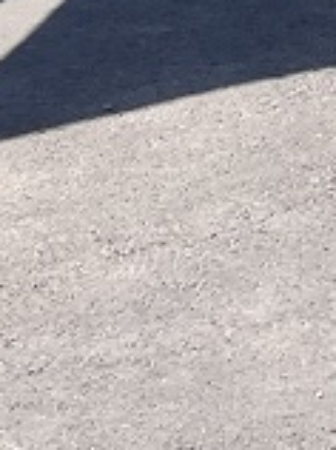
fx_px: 2193
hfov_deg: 8.4
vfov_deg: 10.2
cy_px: -627
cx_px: 646
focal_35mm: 169
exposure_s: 1/2358
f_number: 1.6
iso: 50
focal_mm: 5.1
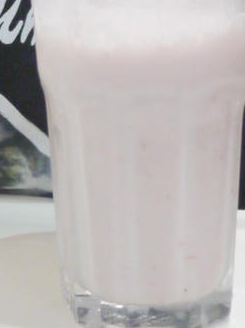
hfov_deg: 7.6
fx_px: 1851
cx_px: 116
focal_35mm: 196
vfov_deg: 9.4
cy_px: -350
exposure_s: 1/60
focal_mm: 20
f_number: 1.7
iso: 800
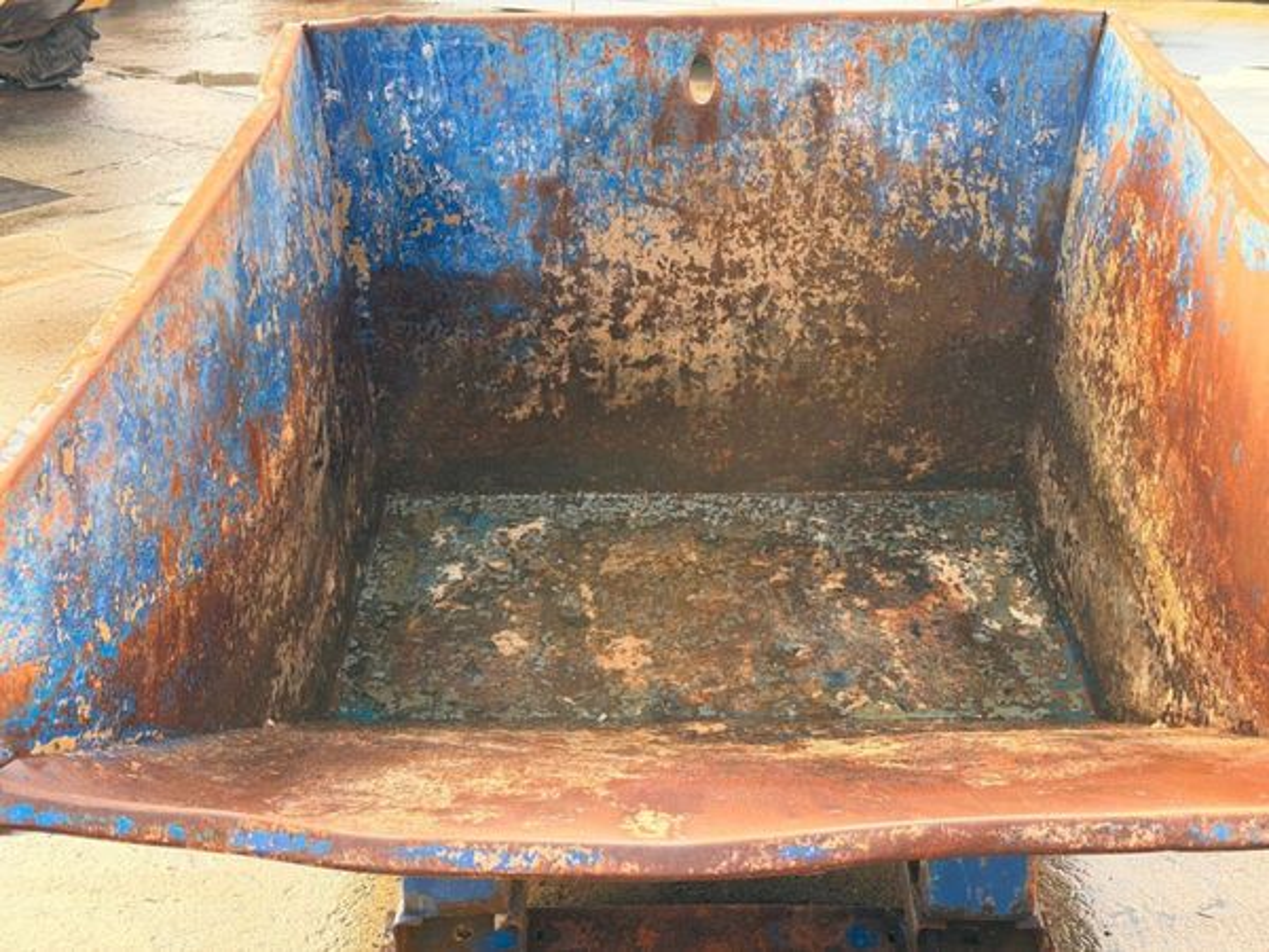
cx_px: 634
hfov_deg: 39.7
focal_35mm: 48
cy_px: 476
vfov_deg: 30.3
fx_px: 1760
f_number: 1.78
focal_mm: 6.76
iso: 100
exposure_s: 1/201
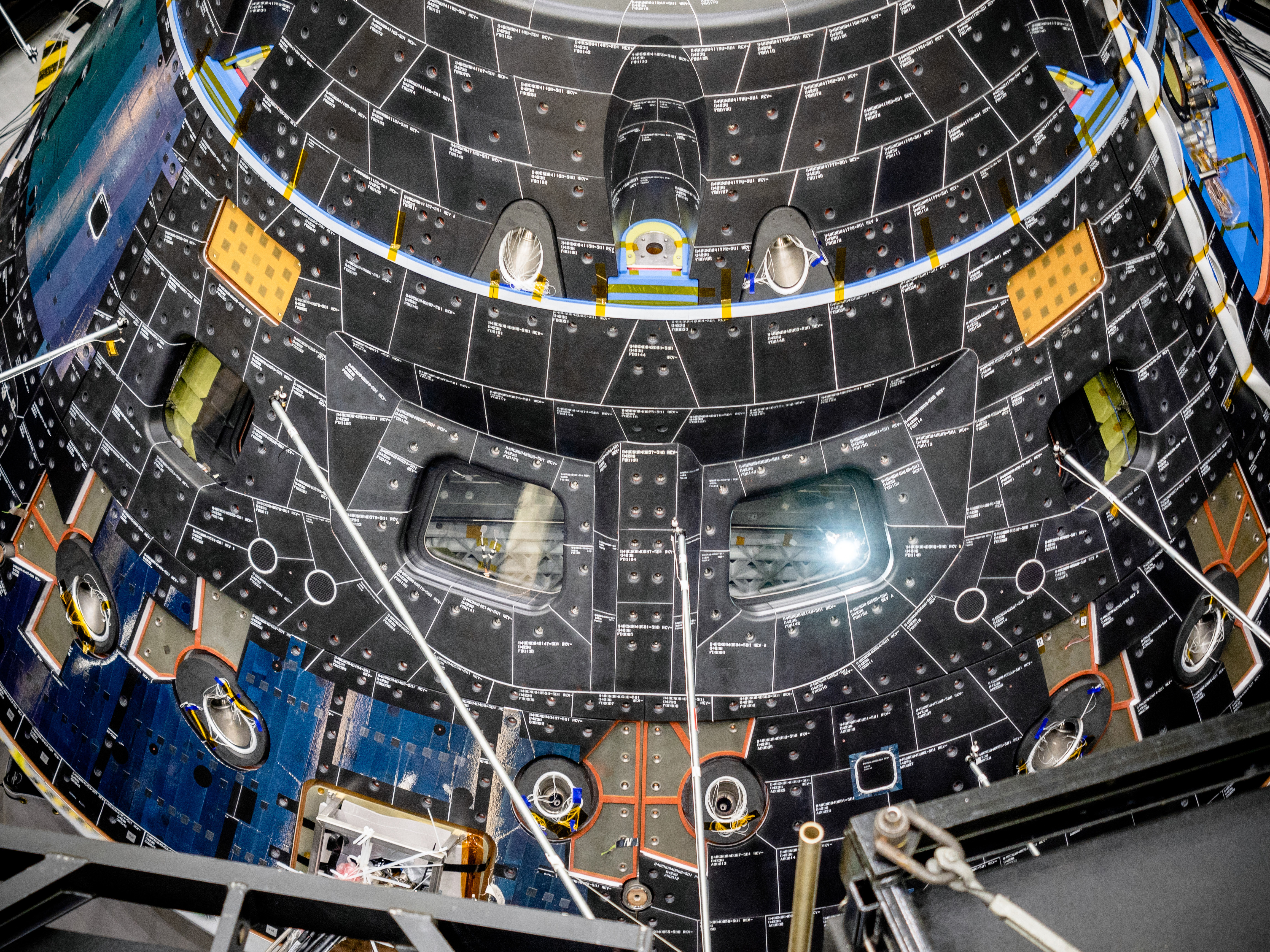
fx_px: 2935
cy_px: 476
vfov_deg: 18.4
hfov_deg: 24.4
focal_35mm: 80
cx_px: 635
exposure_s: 1/60
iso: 800
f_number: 3.2
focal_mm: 40
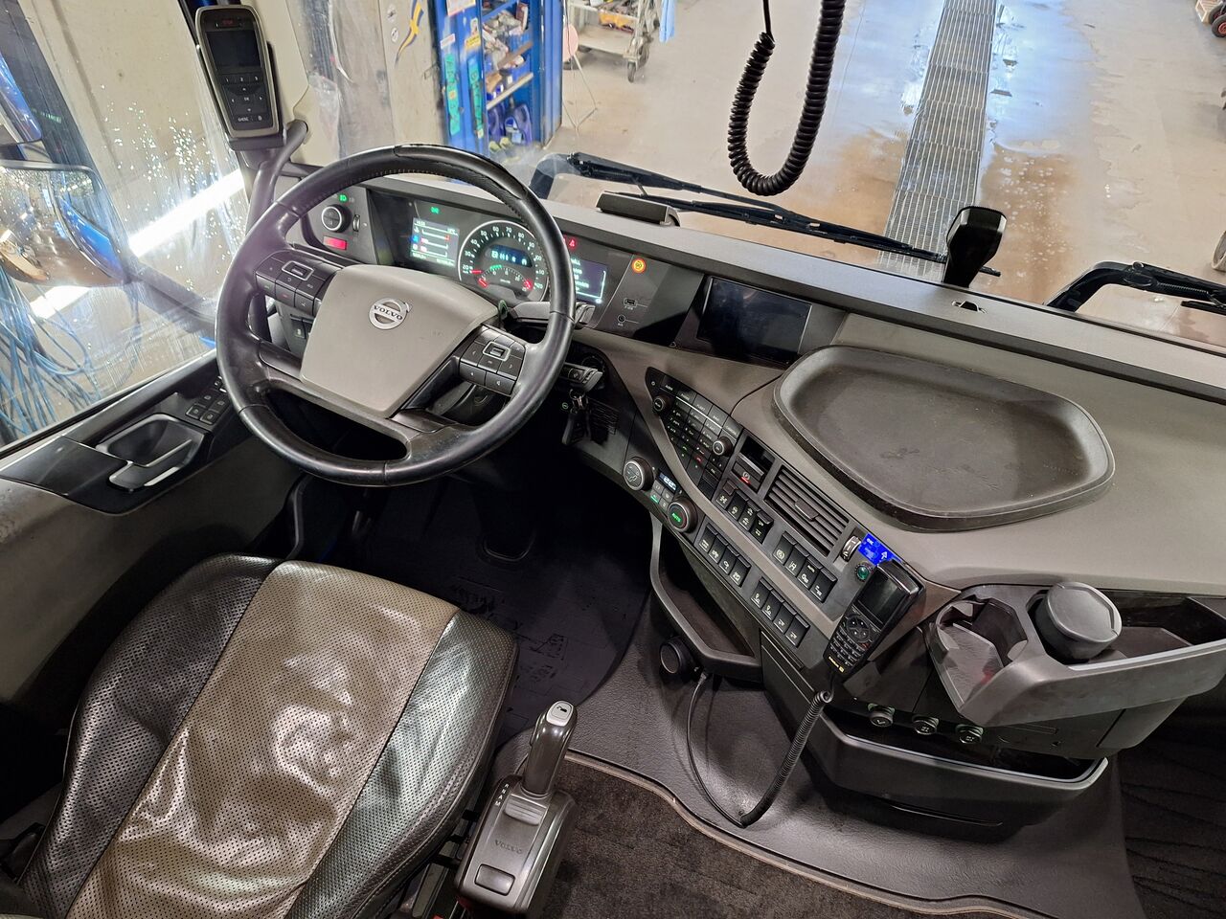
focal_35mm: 23
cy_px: 460
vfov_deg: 58.9
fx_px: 815
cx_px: 613
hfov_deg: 73.9
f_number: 1.8
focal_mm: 5.54
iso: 250
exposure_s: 1/25
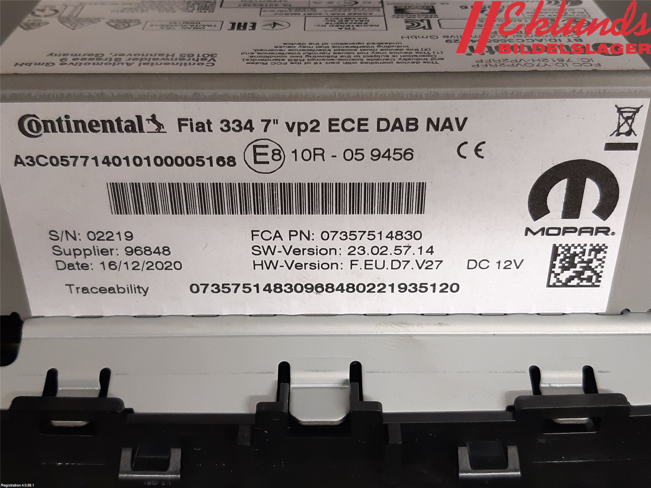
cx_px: 326
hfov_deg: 67.3
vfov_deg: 53.1
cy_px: 244
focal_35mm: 26
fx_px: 489
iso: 200
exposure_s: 1/50
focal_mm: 3.93
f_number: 1.7
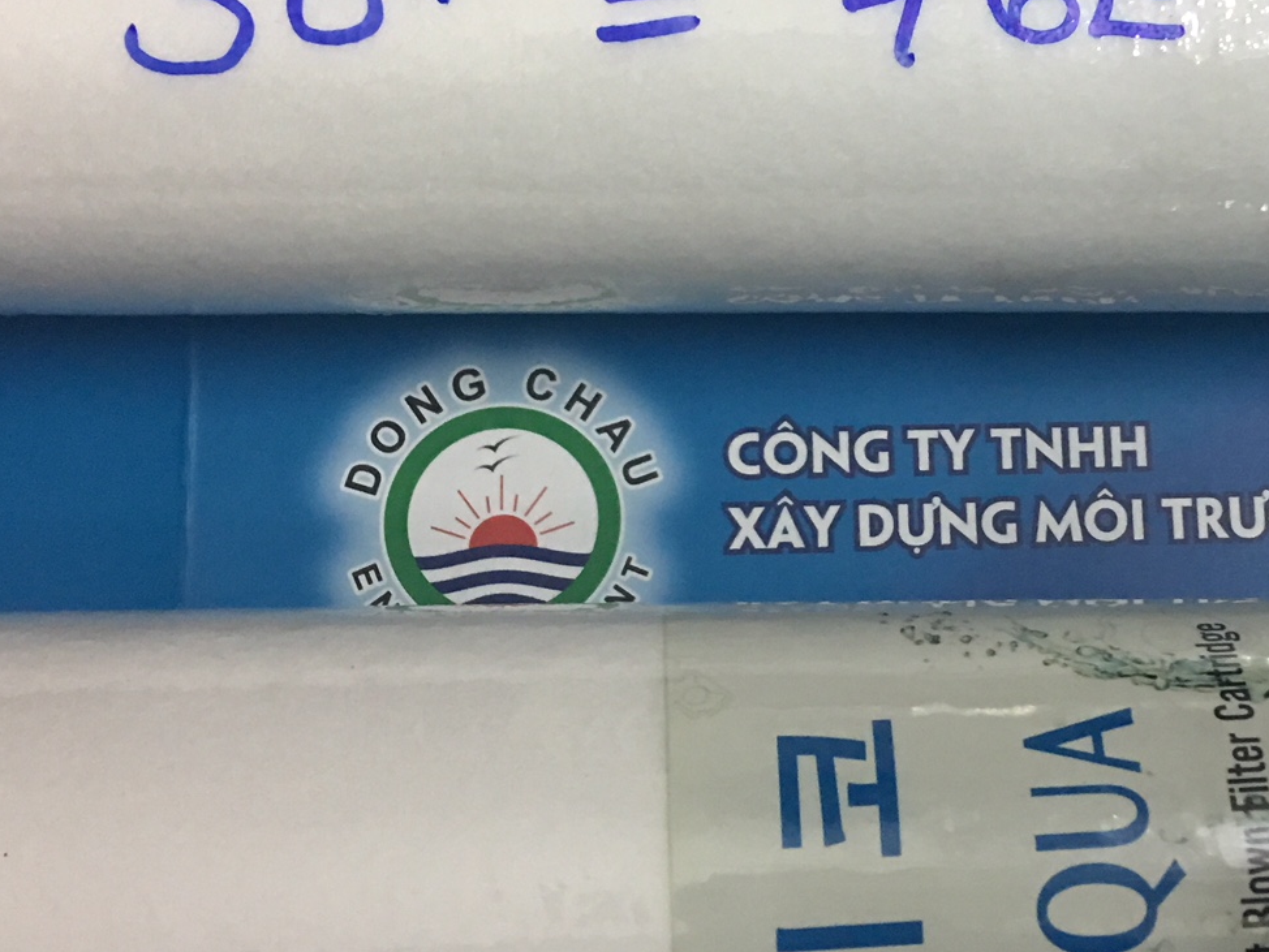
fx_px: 2200
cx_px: 943
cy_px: 378
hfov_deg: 31.6
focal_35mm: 60
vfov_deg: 24.4
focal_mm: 4.15
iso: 80
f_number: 2.2
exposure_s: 1/17
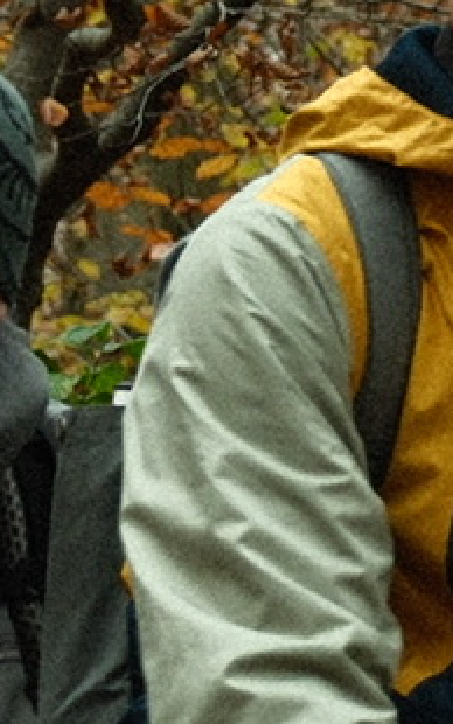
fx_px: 8368
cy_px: 916
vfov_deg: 4.9
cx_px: -810
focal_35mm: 424
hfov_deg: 3.1
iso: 800
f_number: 4.09
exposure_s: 1/15
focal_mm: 37.4
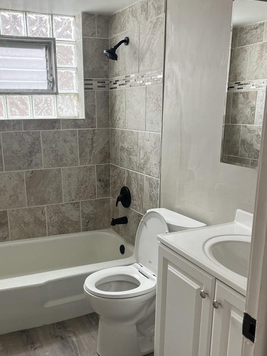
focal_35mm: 34
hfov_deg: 41.6
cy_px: 201
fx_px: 350
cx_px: 110
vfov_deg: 53.8
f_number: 1.6
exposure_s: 1/120
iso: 125
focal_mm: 5.1
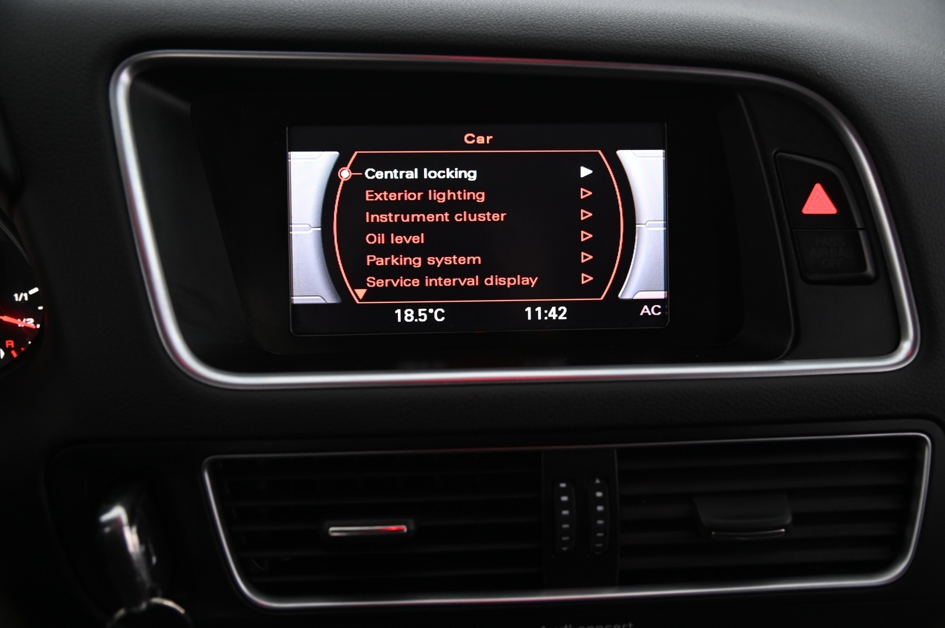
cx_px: 472
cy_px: 314
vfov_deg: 35.0
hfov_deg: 50.7
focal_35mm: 38
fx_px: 997
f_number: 4
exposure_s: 1/30
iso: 2000
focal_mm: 38
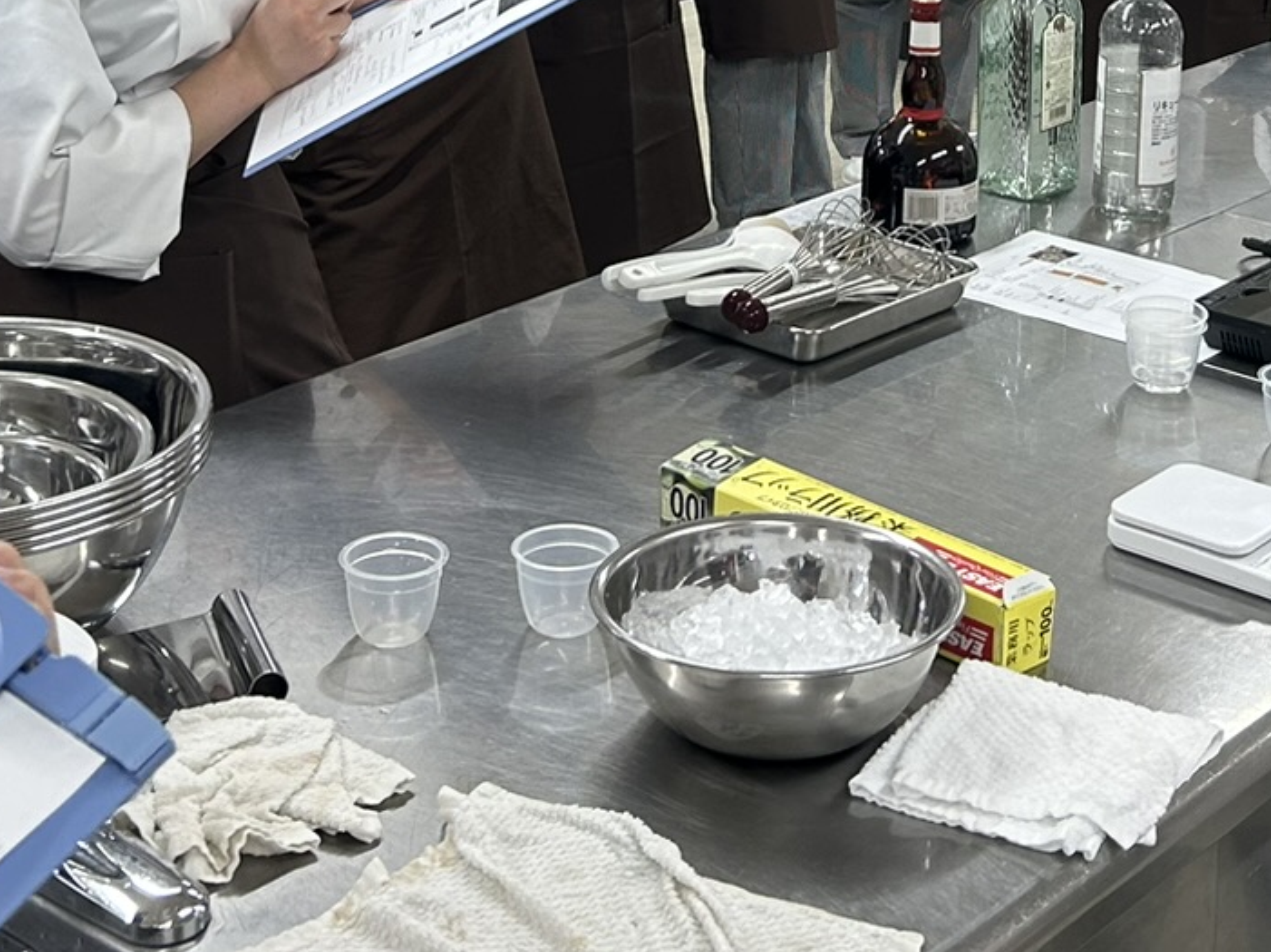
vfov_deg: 17.9
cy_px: -354
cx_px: 816
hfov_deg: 25.6
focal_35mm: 76
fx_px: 2789
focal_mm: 5.7
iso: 50
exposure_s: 1/120
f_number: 1.5
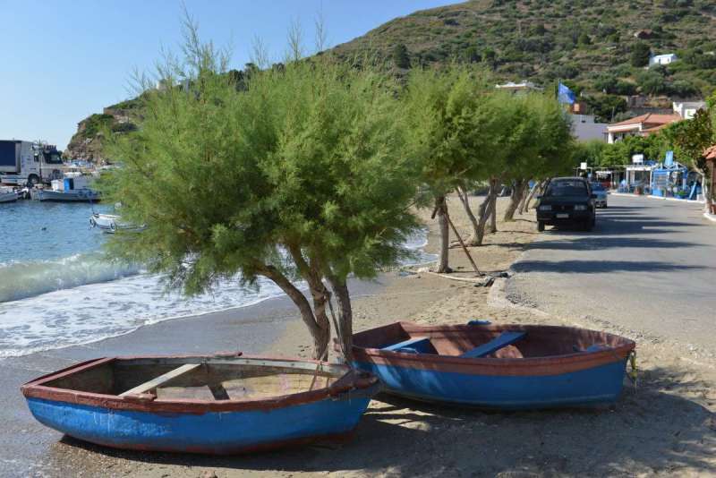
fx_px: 696
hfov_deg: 54.4
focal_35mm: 35
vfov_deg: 37.9
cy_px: 239
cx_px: 358
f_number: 6.3
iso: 100
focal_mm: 35
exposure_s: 1/160
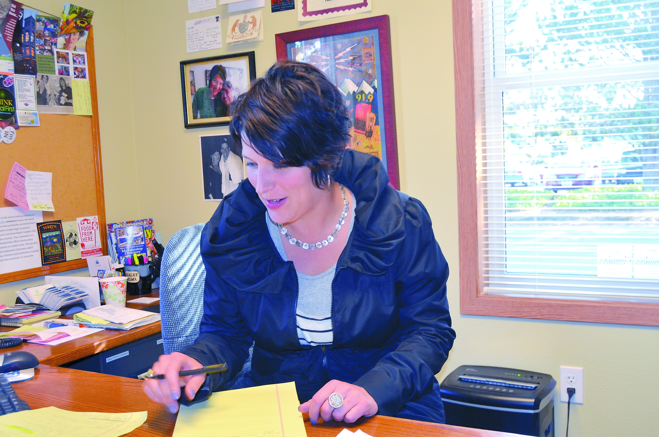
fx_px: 712
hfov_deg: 49.6
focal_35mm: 39
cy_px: 218
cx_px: 330
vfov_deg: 34.1
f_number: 4
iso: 640
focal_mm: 26
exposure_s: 1/60
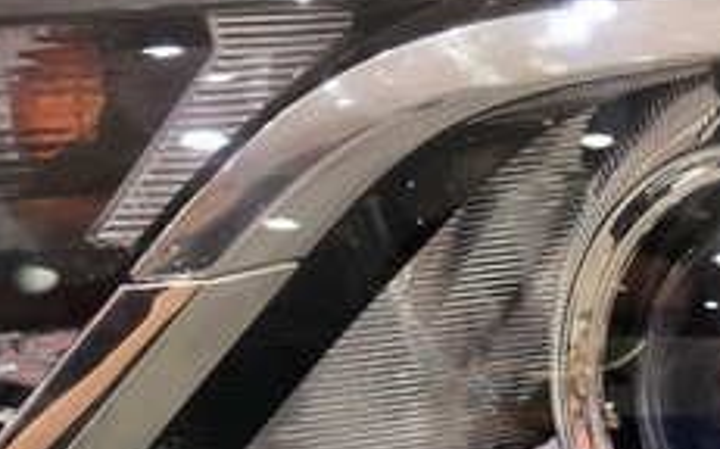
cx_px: 767
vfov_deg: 6.8
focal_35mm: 191
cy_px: 486
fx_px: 3745
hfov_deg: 10.9
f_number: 2.4
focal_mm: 6
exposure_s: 1/39
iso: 100
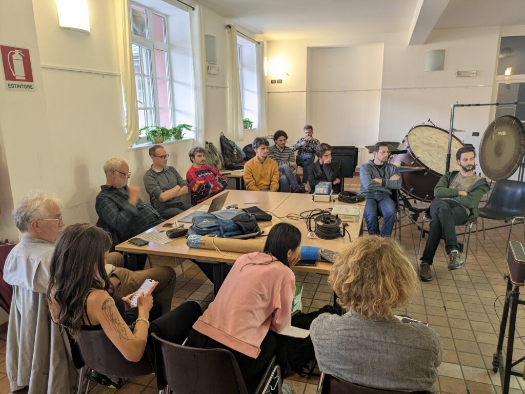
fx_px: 379
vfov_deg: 54.9
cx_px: 262
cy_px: 197
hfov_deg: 69.4
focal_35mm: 25
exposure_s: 1/25
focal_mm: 5.43
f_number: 1.89
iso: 166
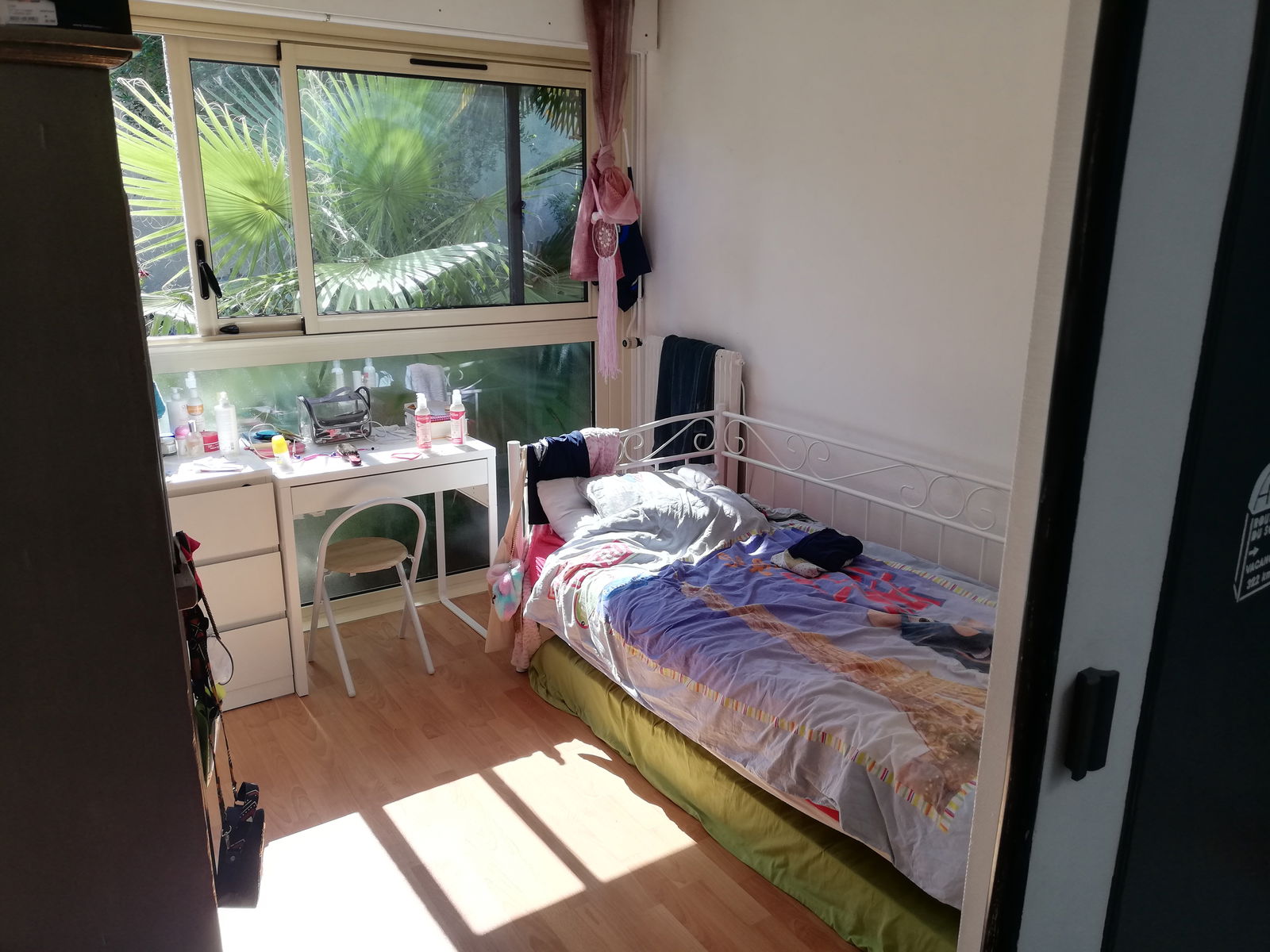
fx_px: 954
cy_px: 476
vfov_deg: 53.1
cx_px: 635
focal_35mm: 26
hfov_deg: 67.3
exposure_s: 1/166
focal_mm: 3.81
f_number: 2.2
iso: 50
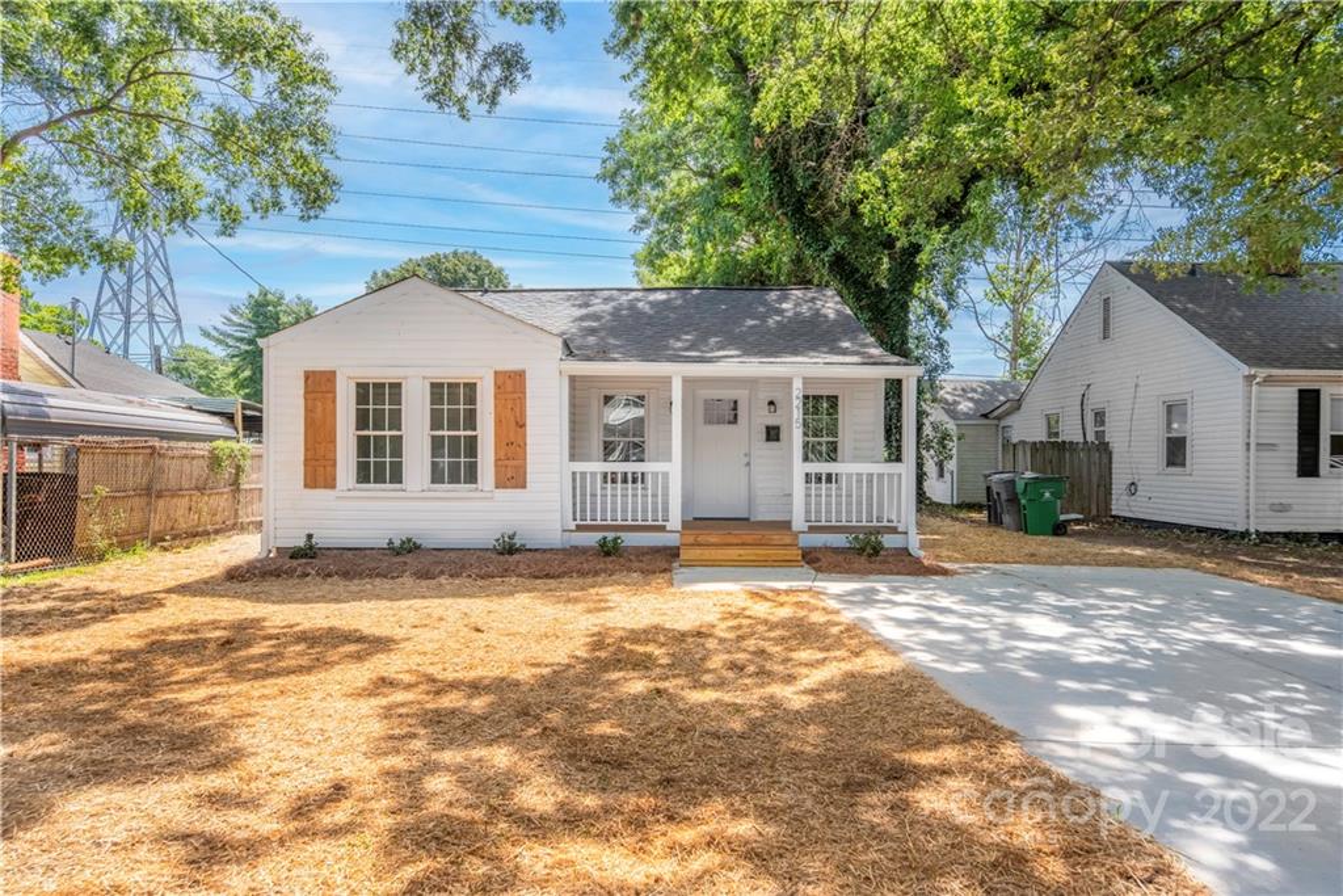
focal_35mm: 24
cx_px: 672
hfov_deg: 73.7
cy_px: 448
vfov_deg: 53.1
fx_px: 895
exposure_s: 1/4000
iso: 320
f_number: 6.3
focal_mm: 24
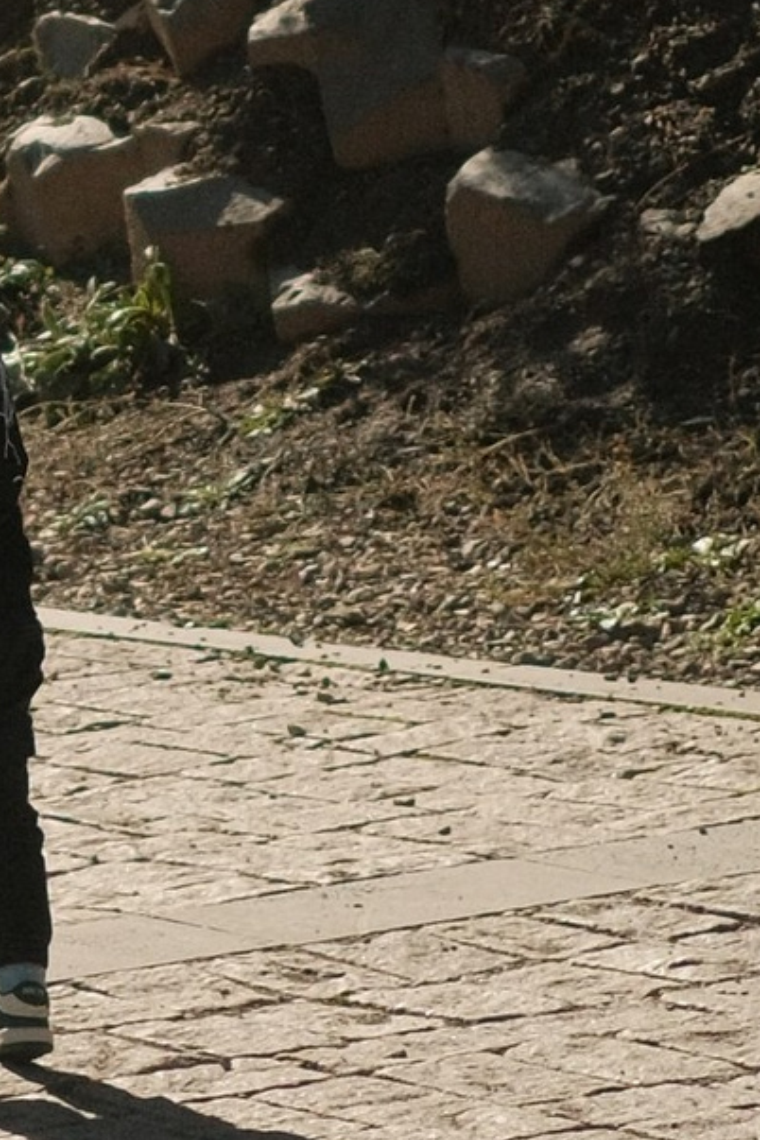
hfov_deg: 6.1
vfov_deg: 9.2
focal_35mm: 223
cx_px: -149
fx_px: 7061
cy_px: 153
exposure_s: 1/5000
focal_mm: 23
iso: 640
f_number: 2
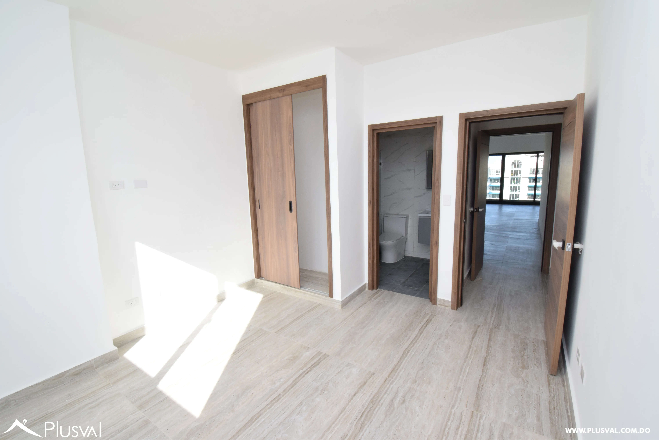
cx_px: 330
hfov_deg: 100.4
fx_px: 275
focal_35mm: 15
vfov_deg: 77.3
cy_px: 220
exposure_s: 1/125
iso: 800
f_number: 14
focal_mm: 10
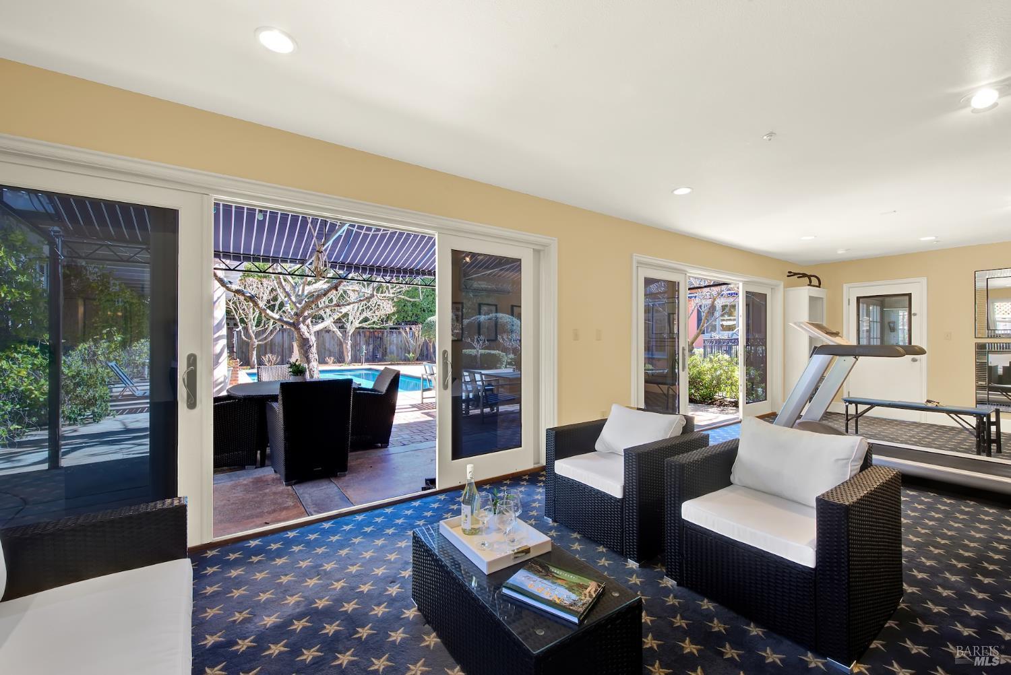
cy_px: 338
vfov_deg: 81.3
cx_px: 506
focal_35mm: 14
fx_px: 393
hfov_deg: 104.2
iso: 100
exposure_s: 1/8
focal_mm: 14
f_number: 14
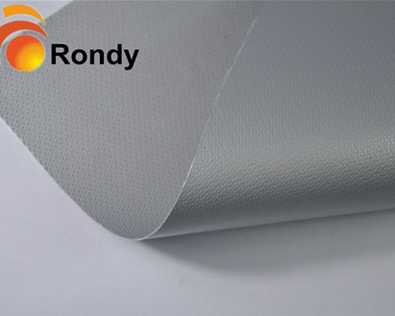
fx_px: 1239
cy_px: 158
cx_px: 220
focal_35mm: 106
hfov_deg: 18.1
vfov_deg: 14.5
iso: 250
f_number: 5.3
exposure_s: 1/125
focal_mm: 62
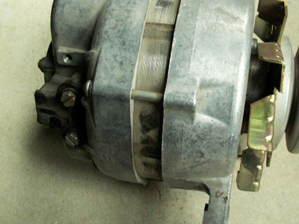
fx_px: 414
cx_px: 190
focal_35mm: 48
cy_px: 103
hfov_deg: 39.4
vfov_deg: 30.2
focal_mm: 5.86
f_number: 2.8
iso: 160
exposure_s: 1/15
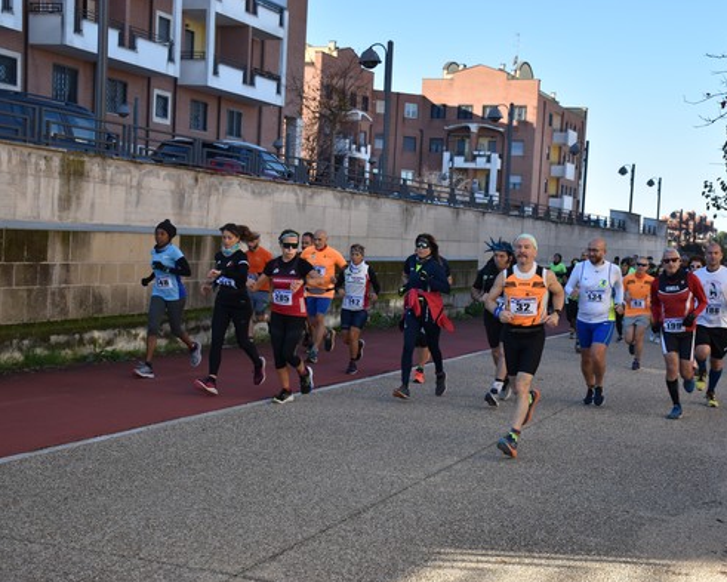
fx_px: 1184
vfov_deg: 27.6
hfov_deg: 34.1
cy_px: 290
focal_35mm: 55
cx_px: 419
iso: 400
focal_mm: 32
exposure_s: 1/1250
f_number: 4.5
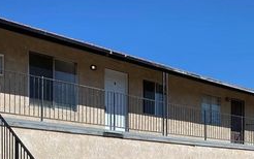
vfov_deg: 21.7
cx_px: 165
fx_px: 388
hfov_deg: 36.0
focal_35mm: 56
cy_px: 182
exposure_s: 1/3861
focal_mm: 4.25
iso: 32
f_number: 1.8
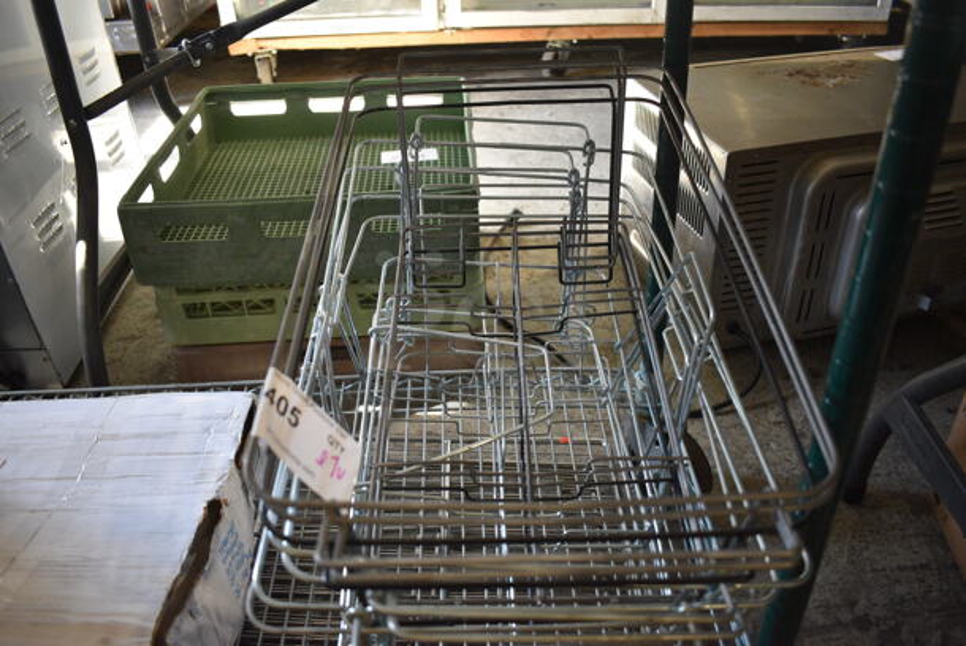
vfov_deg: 43.7
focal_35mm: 30
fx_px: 806
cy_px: 323
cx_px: 483
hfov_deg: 61.9
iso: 1100
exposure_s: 1/125
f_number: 3.5
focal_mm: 20
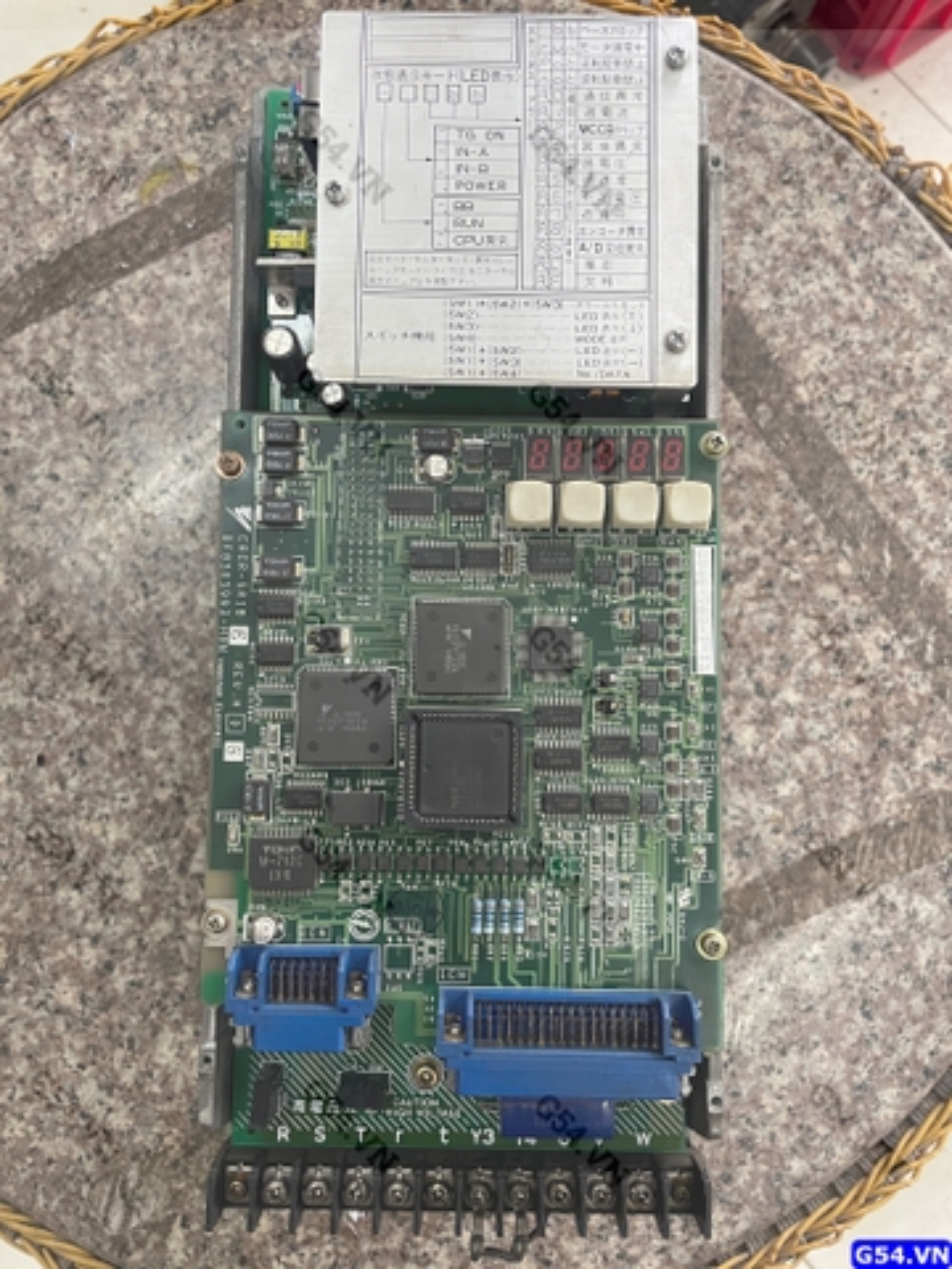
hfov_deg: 53.1
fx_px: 953
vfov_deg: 67.3
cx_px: 476
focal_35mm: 26
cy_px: 634
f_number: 1.6
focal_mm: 4.2
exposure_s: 1/60
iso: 160
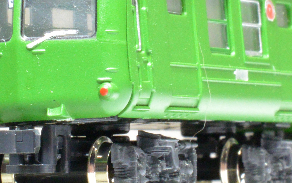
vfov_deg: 4.7
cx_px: 164
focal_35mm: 278
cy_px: 41
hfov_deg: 7.6
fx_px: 2212
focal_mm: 40
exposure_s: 1/1.3
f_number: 22
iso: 800
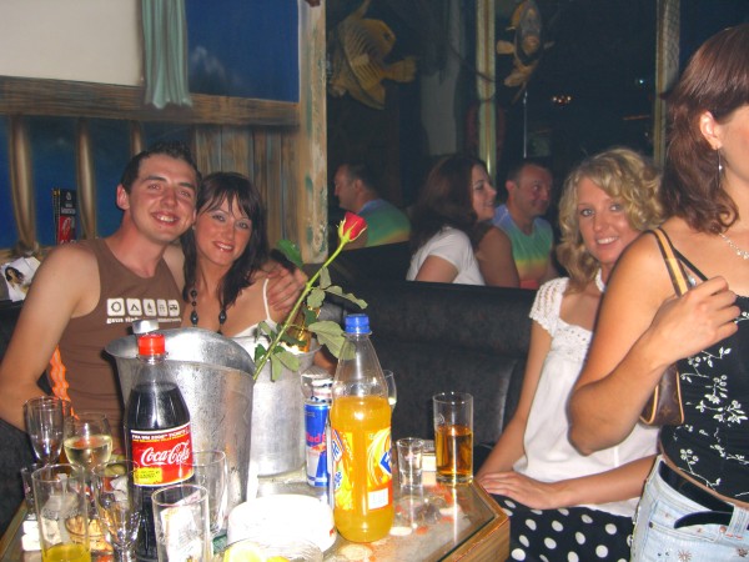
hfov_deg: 49.0
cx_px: 374
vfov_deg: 37.7
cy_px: 281
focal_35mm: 38
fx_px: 822
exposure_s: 1/60
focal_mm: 7.9
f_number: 2.8
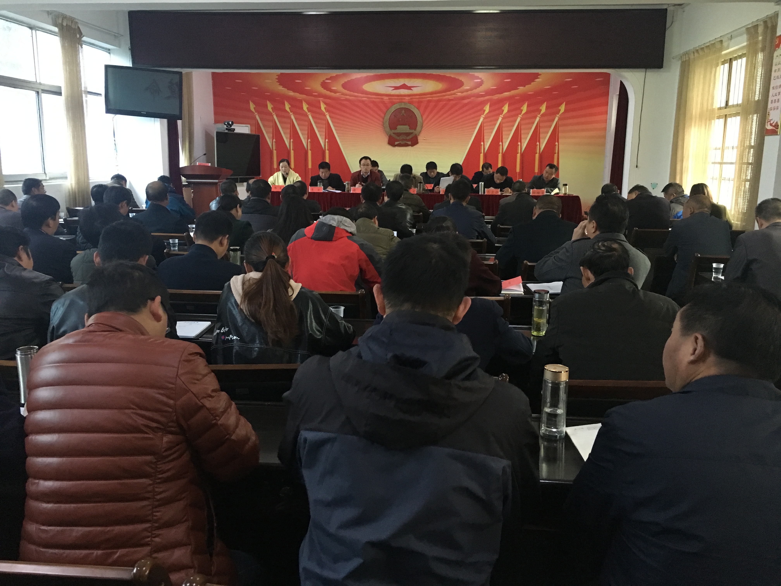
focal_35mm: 29
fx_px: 654
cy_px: 293
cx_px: 390
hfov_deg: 61.7
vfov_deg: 48.2
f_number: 2.2
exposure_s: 1/17
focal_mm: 4.15
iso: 250
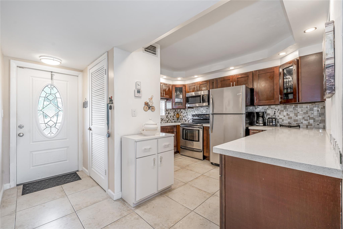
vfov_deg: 73.7
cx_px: 172
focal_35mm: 16
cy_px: 114
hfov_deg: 96.7
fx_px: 152
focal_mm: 16
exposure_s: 1/8
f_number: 8
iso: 100
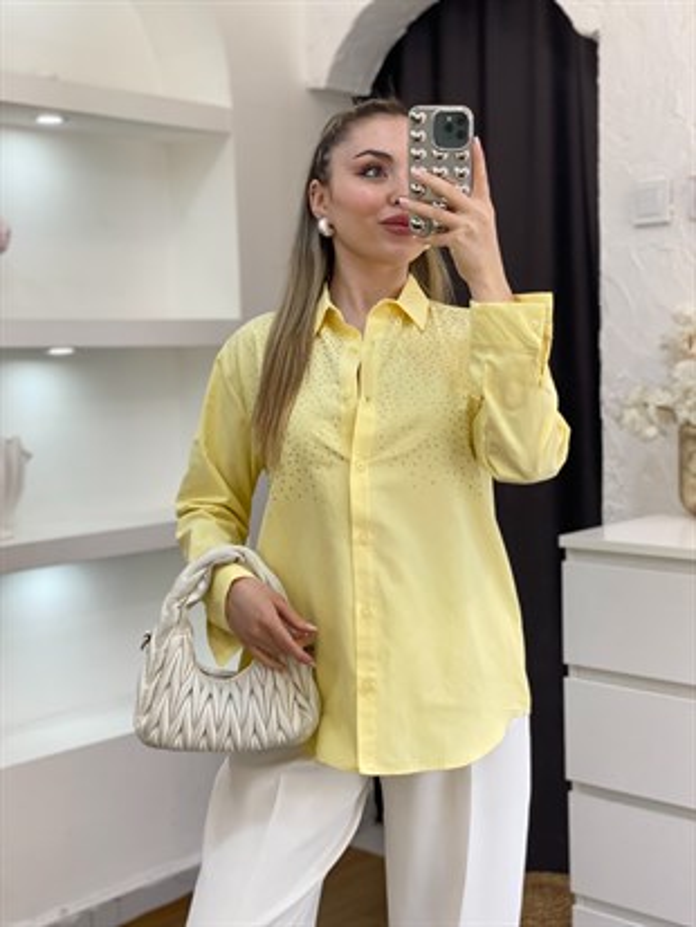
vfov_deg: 36.8
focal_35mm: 52
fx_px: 1393
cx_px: 348
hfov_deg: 28.0
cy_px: 464
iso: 40
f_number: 2
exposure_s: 1/100
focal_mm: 6
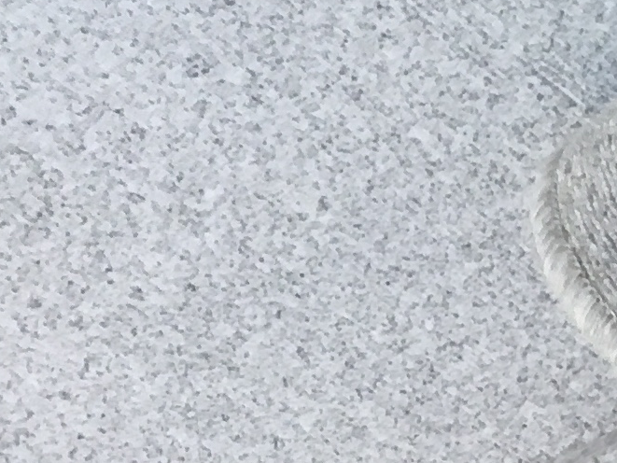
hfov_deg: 10.9
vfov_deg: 9.5
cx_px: 1485
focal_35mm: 153
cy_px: -197
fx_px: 2728
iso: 25
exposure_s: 1/33
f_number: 2.4
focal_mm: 3.3
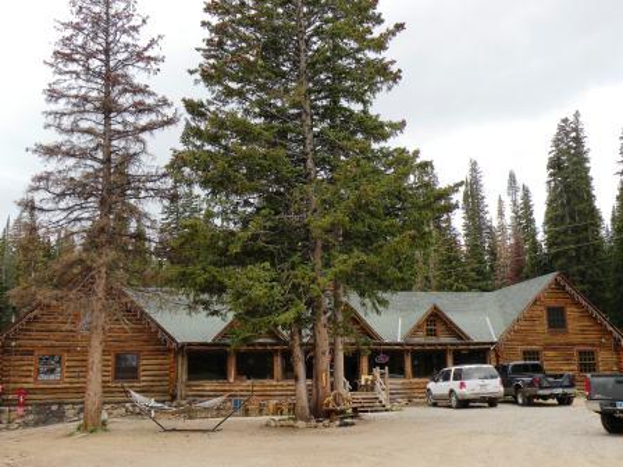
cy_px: 234
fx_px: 756
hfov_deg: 44.8
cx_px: 312
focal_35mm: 42
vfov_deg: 34.3
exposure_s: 1/126
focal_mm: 7.4
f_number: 4.5
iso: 64
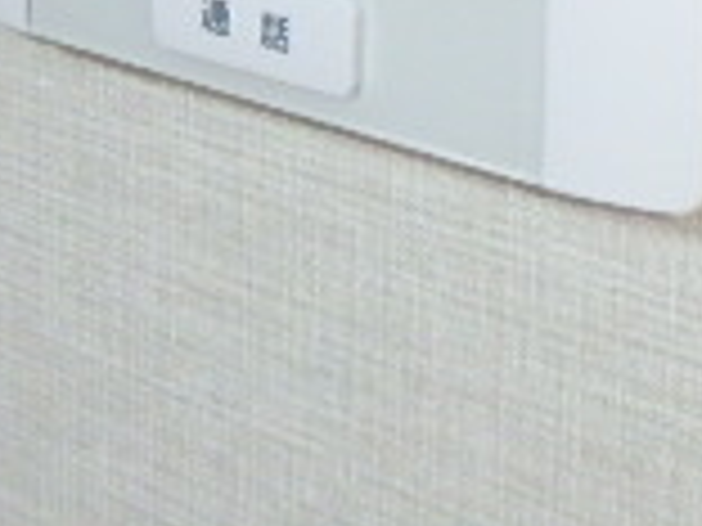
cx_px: 504
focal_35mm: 86
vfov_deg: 14.9
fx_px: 1744
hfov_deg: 22.6
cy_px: -423
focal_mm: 3.7
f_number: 3.5
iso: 800
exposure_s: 1/80
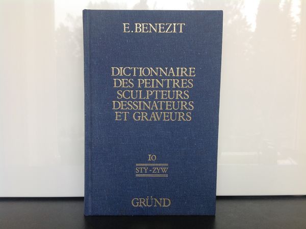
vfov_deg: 40.6
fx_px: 309
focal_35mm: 35
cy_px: 114
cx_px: 153
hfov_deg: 52.7
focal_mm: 4.28
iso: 50
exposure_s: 1/246
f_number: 2.4
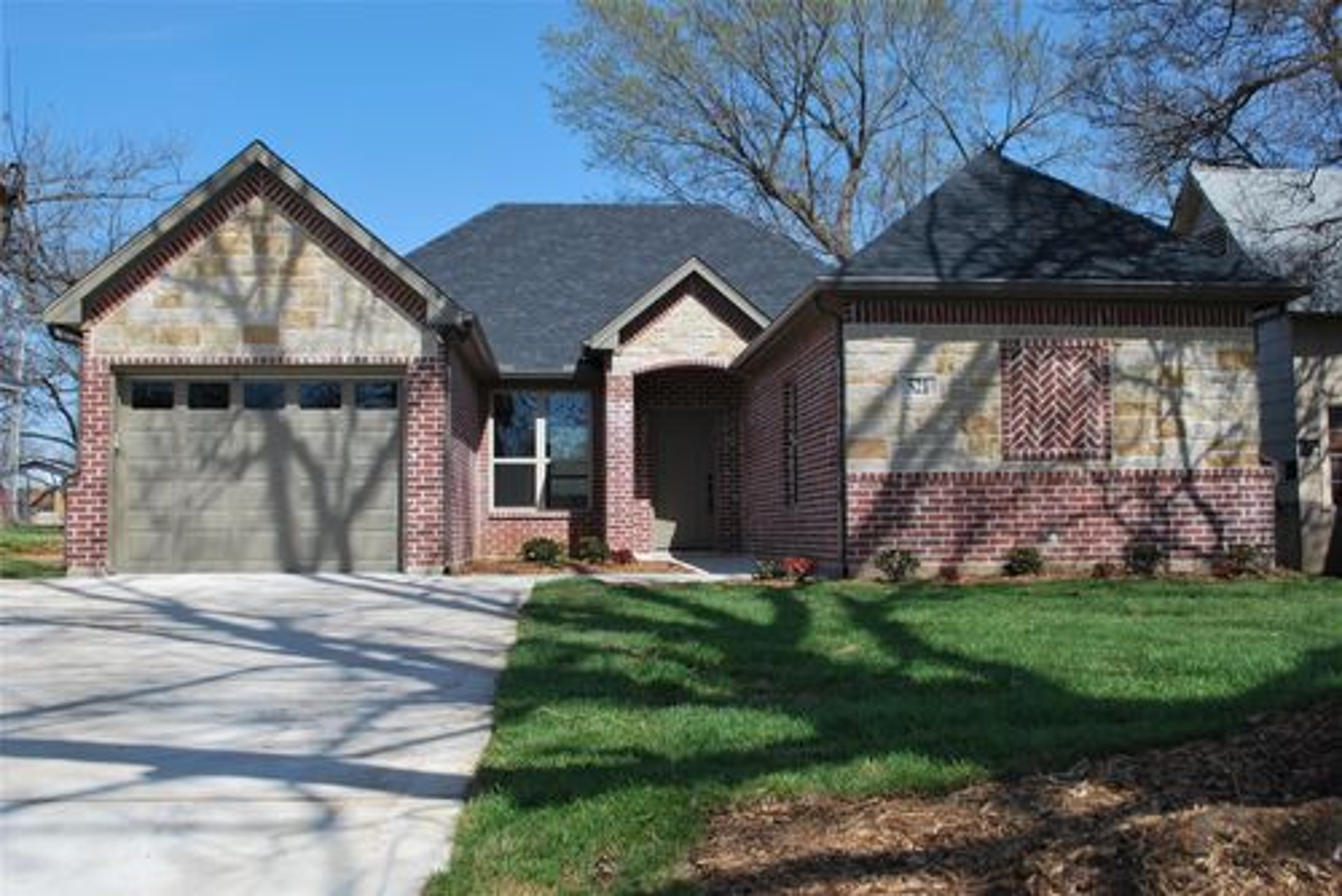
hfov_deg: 53.1
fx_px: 1343
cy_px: 448
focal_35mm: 36
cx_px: 671
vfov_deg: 36.9
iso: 100
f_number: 7.1
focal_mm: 24
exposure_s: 1/200
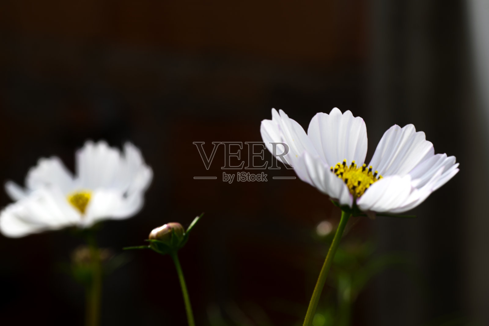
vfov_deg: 10.2
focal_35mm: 135
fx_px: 1834
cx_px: 244
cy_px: 163
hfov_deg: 15.2
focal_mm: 90
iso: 100
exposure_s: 1/100
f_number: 10
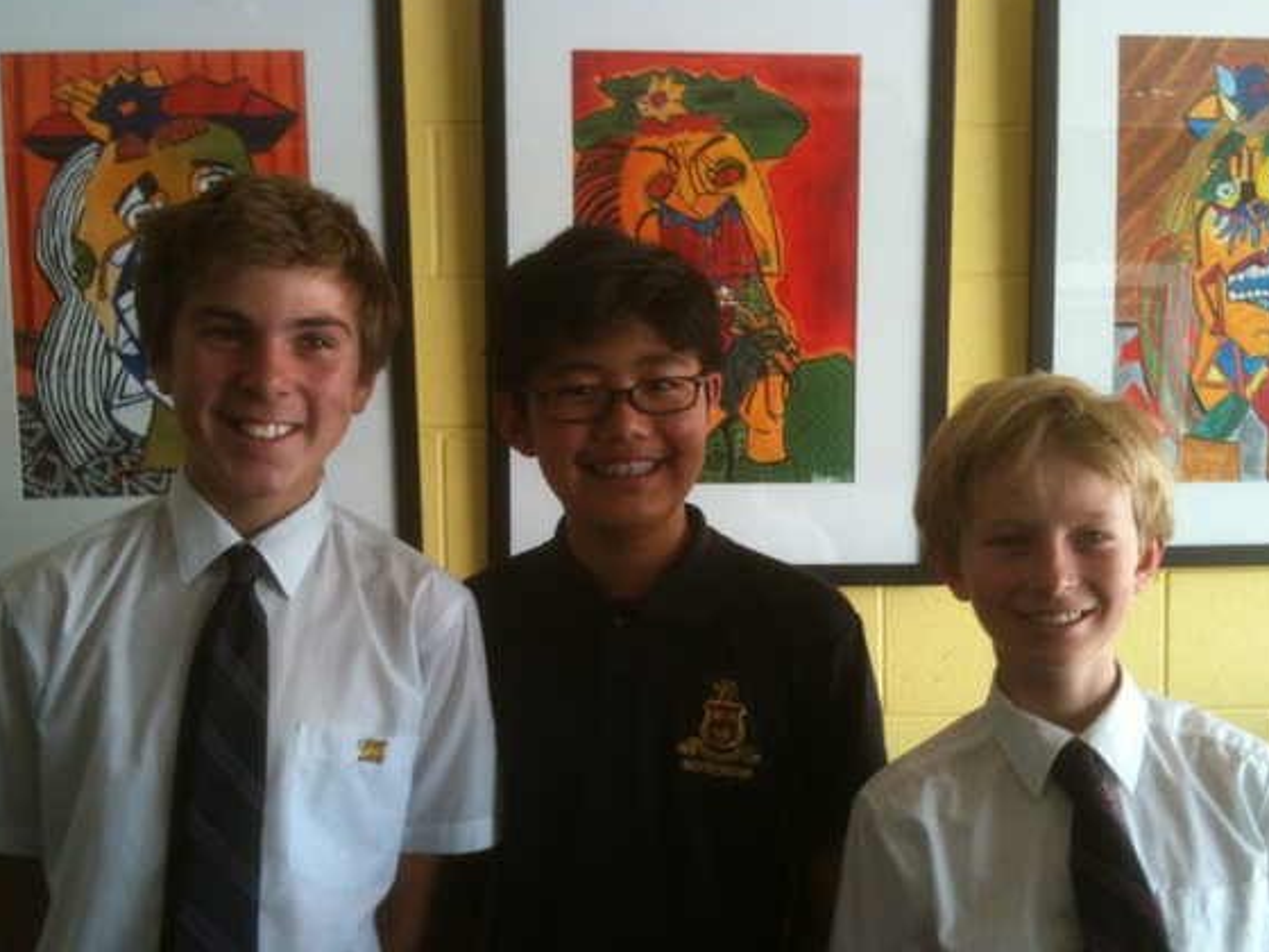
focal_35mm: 40
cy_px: 519
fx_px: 1466
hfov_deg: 46.8
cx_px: 666
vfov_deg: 35.9
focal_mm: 3.85
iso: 64
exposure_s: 1/20
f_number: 2.8
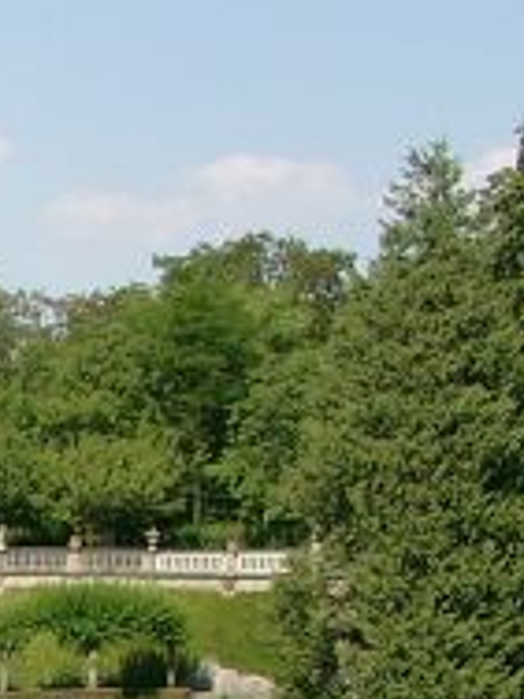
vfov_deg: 12.9
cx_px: -914
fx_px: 2927
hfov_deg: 8.8
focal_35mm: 145
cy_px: 1041
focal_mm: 7.13
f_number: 4
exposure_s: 1/593
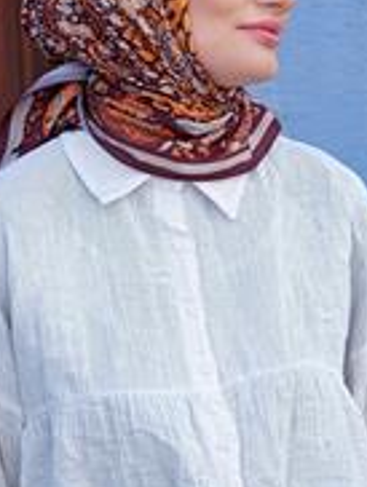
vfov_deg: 12.2
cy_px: 379
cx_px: 193
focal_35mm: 161
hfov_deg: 9.2
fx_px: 2271
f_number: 5.6
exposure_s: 1/250
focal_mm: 70
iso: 320
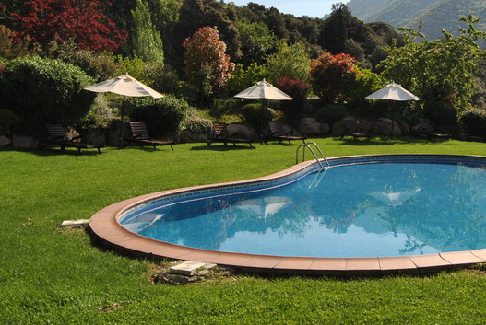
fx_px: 554
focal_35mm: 41
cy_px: 99
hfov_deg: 45.7
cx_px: 365
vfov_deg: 32.4
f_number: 11
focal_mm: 18
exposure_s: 1/200
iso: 100
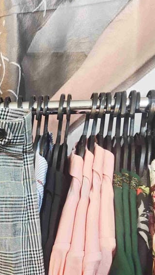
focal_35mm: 39
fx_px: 285
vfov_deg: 50.4
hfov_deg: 23.8
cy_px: 190
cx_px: -81
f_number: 1.8
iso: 125
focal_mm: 2.03
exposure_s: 1/40
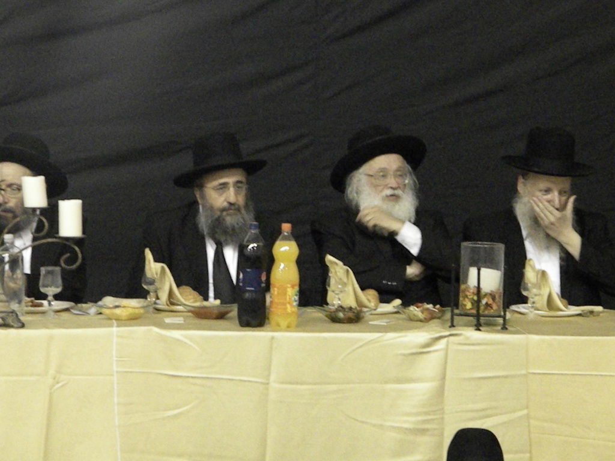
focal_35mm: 147
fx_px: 2612
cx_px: 308
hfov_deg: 13.4
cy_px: 230
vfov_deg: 10.1
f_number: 5
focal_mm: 26.8
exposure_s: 1/56.8
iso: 3200
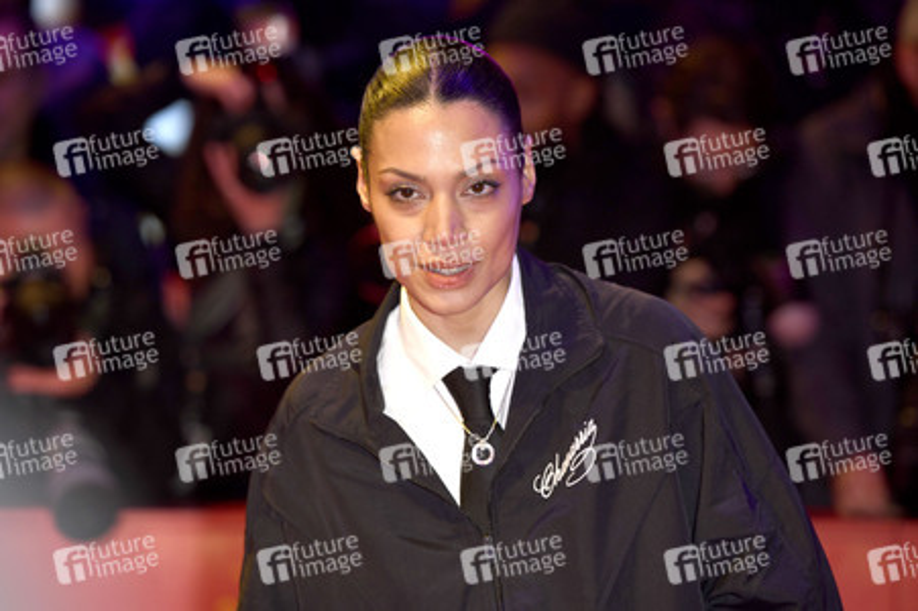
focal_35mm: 155
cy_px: 306
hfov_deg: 13.3
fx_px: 3949
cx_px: 459
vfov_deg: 8.8
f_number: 4
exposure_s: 1/500
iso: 800
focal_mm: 155
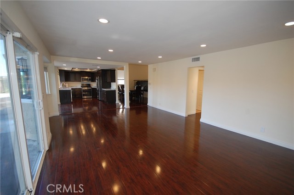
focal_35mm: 15
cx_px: 147
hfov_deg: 100.5
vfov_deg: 77.2
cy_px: 98
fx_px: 122
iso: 400
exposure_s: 1/60
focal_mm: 10
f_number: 4
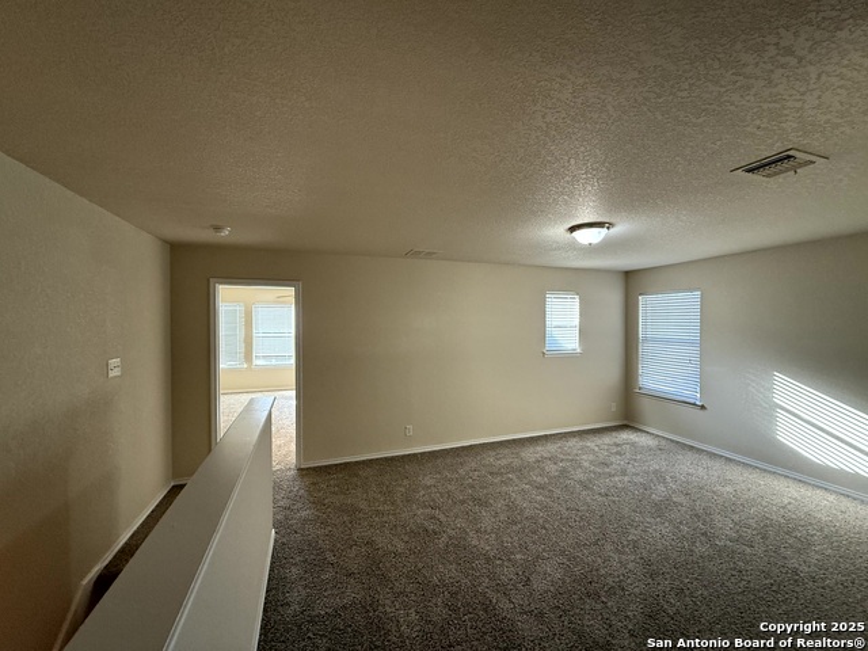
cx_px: 434
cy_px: 326
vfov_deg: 85.7
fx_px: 351
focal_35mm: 14
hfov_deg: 102.1
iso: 320
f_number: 2.2
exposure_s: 1/120
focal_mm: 2.22
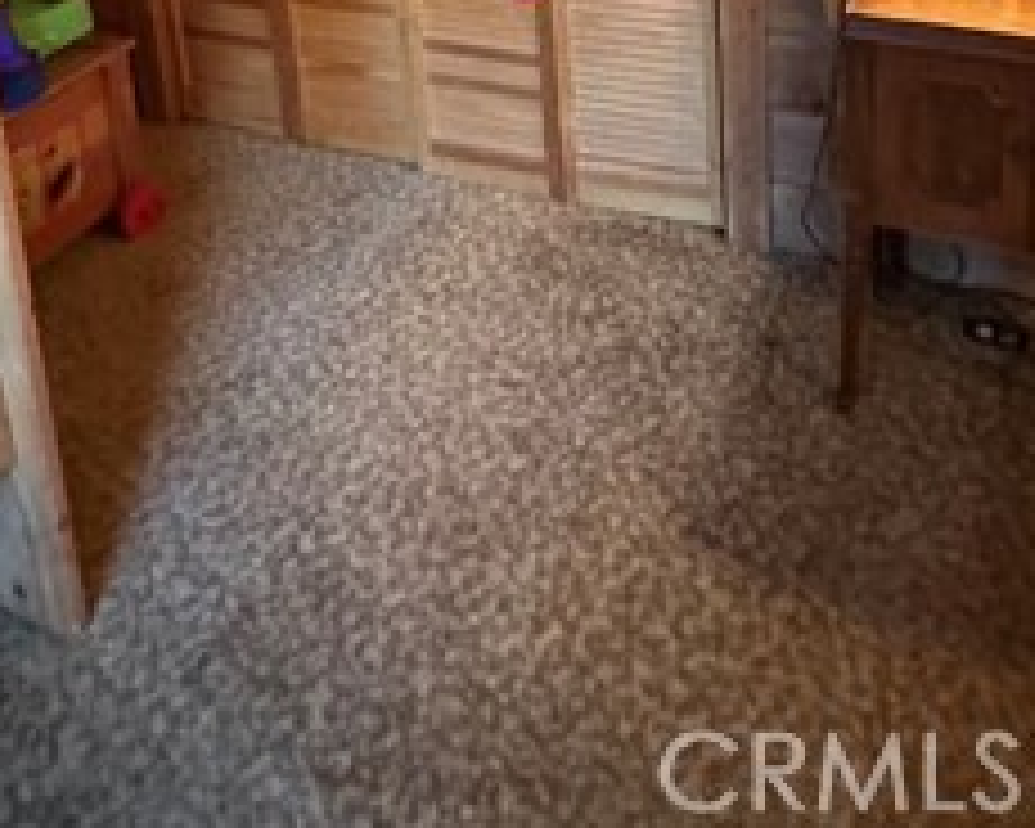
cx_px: 567
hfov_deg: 47.9
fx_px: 1164
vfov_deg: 30.8
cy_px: -243
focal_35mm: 38
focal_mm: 2.22
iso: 1000
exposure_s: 1/60
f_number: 2.2
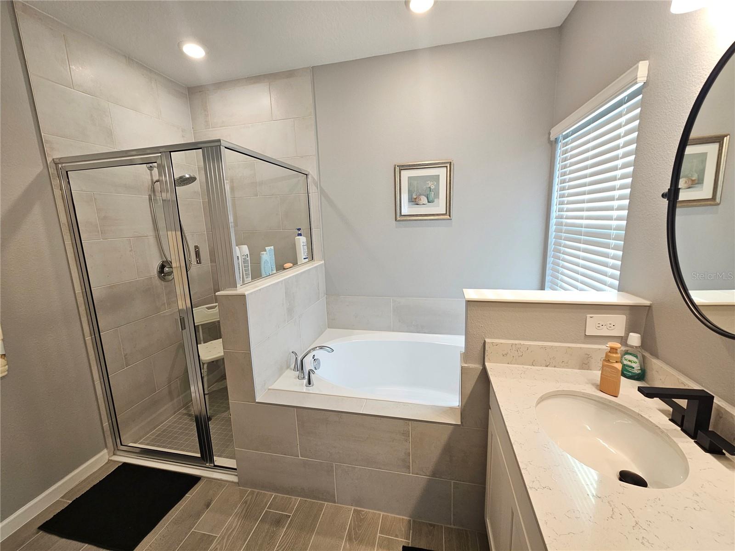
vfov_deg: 89.9
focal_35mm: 13
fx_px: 276
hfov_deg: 106.2
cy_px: 276
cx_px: 368
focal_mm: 2.2
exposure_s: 1/60
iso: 125
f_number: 2.2
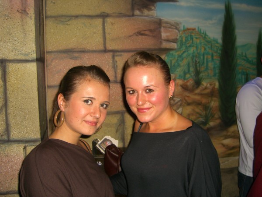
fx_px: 288
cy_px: 98
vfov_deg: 37.7
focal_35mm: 38
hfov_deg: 49.0
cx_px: 131
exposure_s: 1/60
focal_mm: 7.9
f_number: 2.8
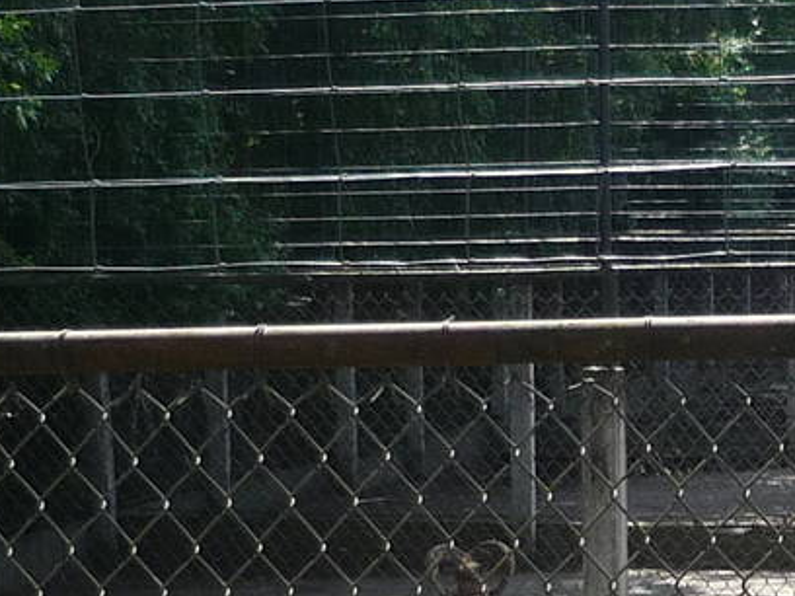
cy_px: 522
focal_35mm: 145
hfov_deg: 13.2
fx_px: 3330
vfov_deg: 10.2
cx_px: 1002
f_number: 2.8
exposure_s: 1/640
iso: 100
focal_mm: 5.5
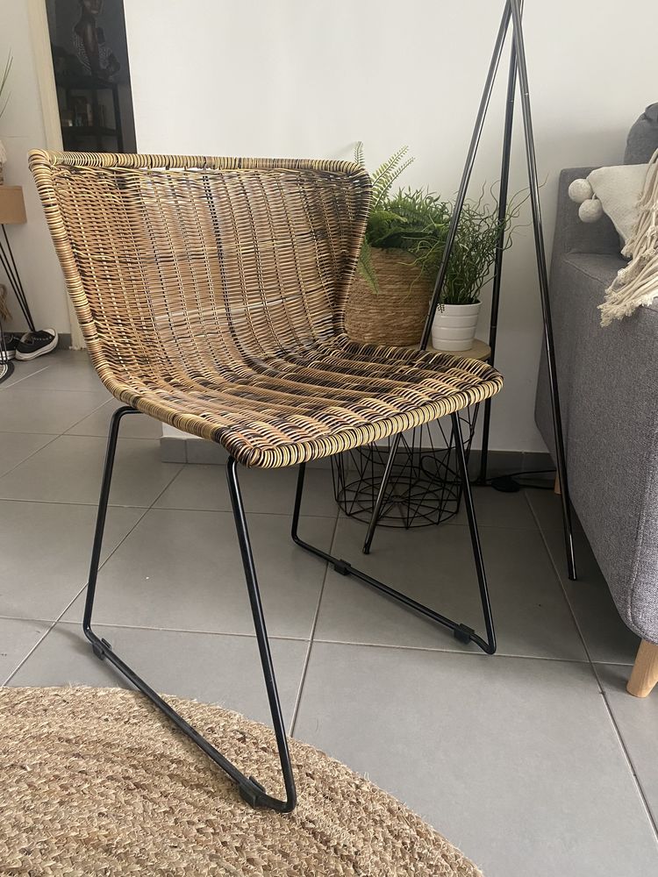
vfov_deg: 67.3
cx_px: 329
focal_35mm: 26
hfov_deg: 53.1
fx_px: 659
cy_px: 438
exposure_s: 1/60
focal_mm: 4.25
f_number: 1.8
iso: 200
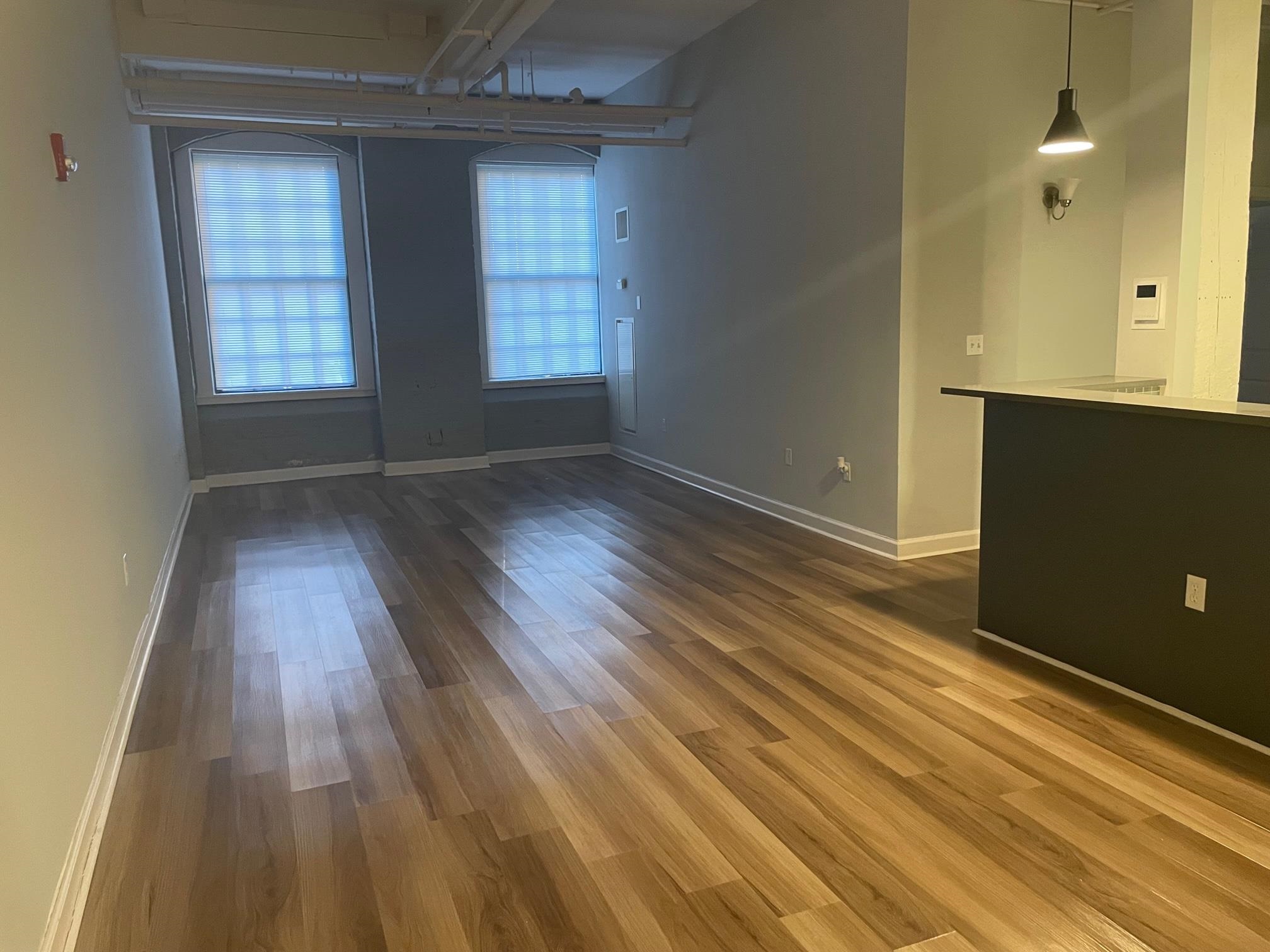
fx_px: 954
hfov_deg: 67.3
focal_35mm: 26
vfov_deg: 53.1
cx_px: 635
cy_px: 476
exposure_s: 1/60
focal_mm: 4.2
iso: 500
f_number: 1.6
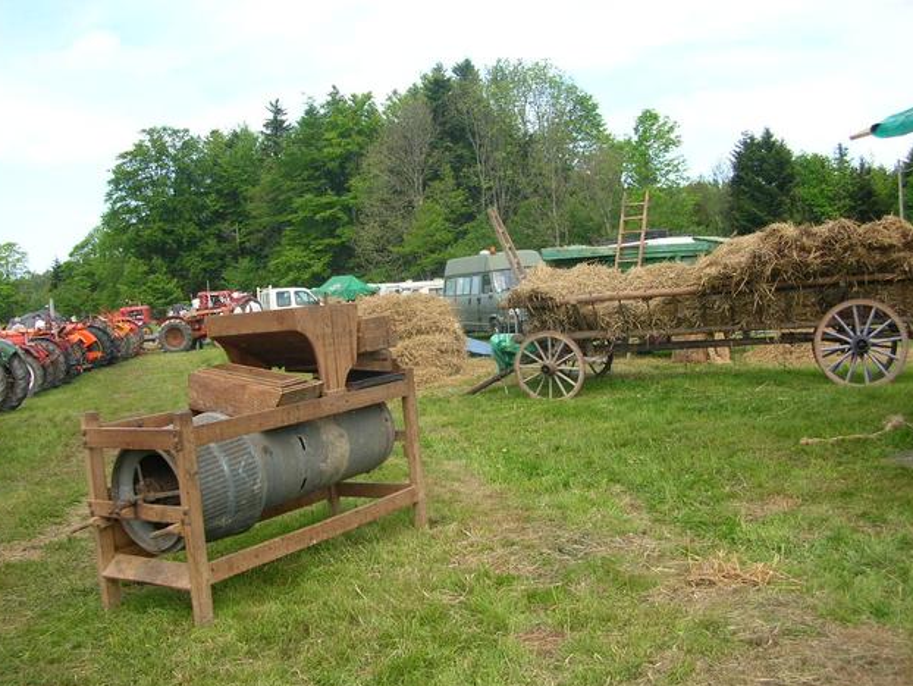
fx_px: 950
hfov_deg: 51.3
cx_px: 449
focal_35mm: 36
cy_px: 351
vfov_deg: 39.7
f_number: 2.8
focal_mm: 5.8
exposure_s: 1/405
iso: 50
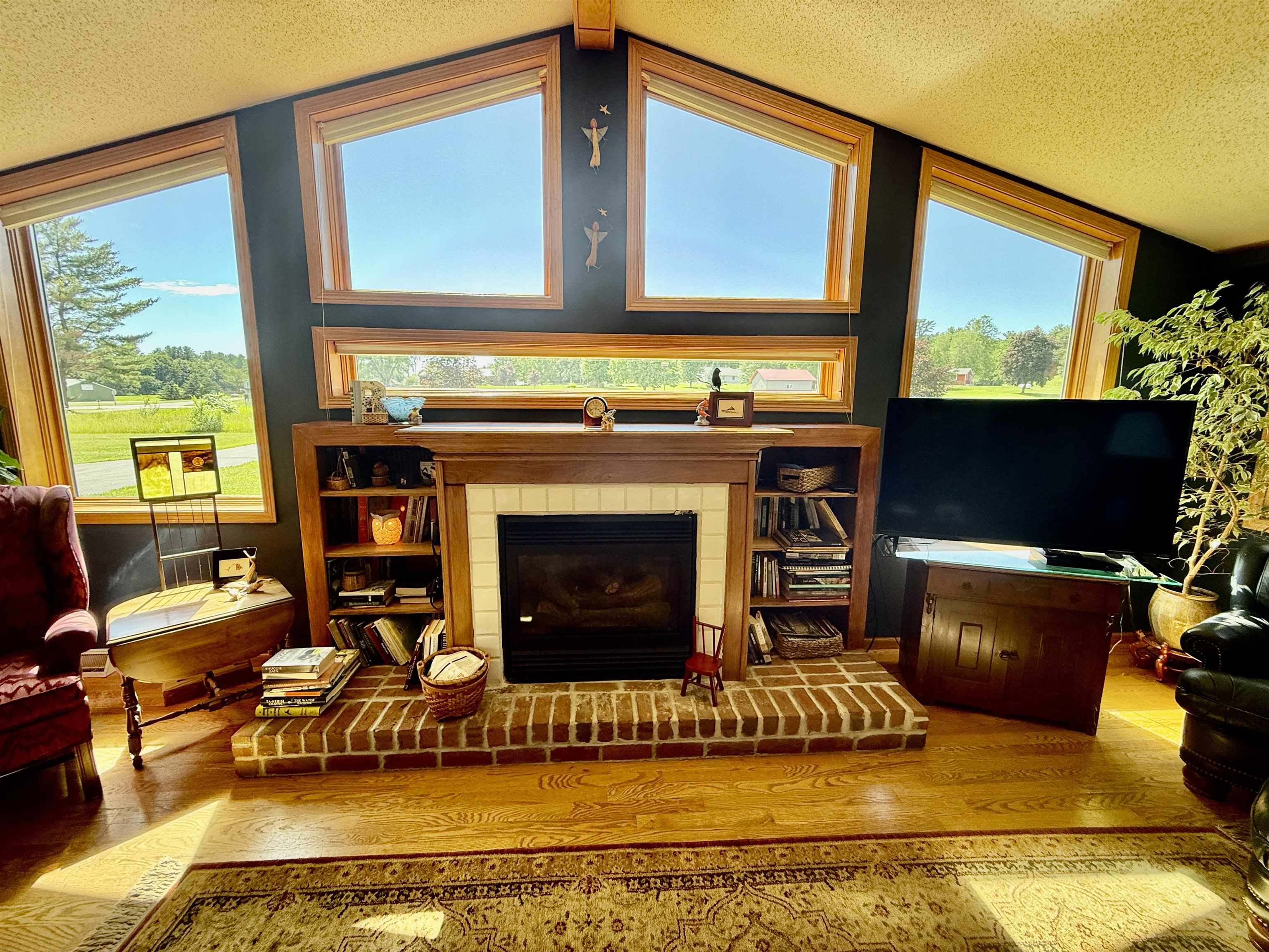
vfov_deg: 85.7
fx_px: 513
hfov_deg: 102.1
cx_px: 634
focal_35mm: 14
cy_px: 476
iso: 125
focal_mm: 2.22
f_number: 2.2
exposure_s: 1/99
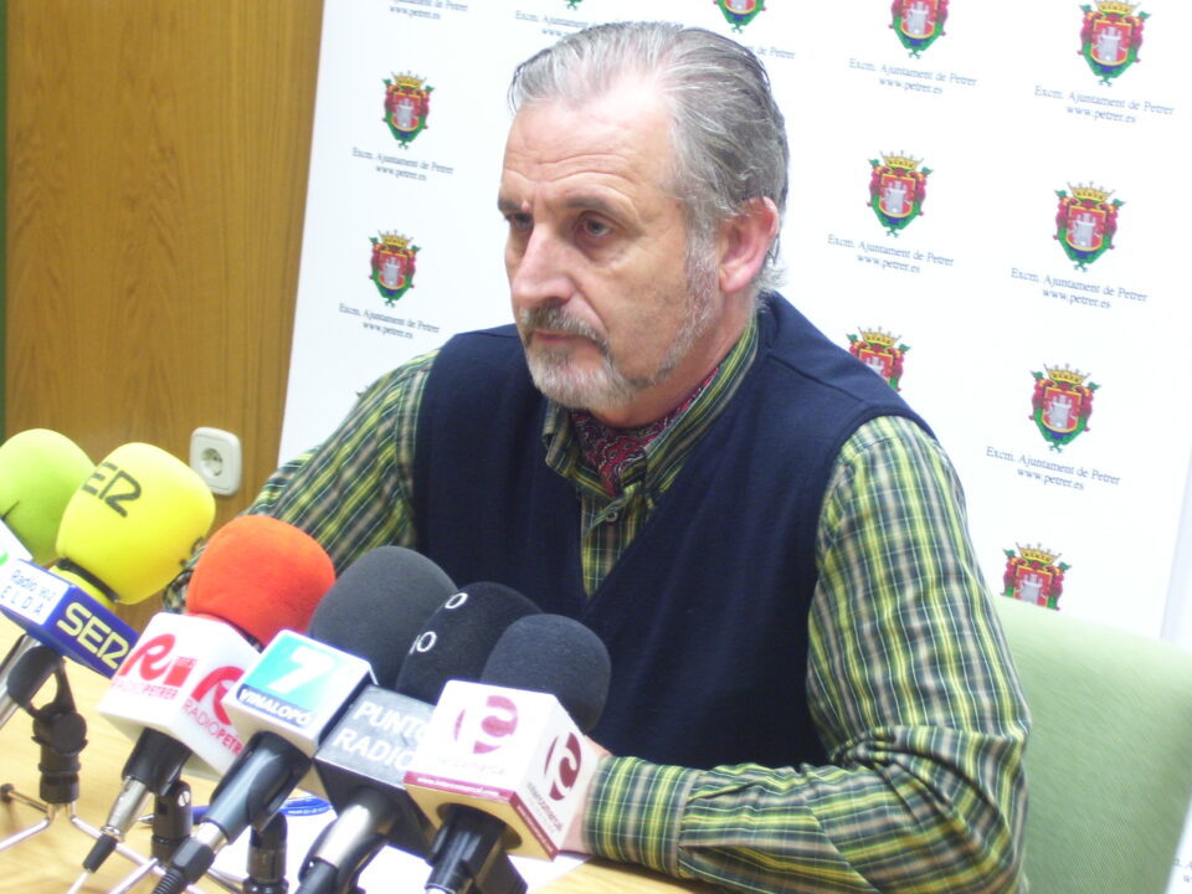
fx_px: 2996
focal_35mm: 87
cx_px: 596
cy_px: 447
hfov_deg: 22.5
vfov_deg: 17.0
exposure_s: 1/8
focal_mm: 14.3
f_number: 4.3
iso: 160
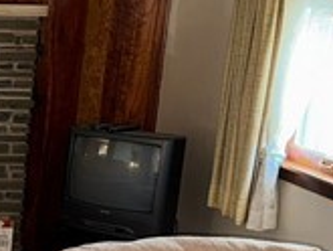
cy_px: 211
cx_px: -125
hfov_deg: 19.1
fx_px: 895
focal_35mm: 93
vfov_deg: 15.8
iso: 80
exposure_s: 1/17
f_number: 1.78
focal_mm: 6.76
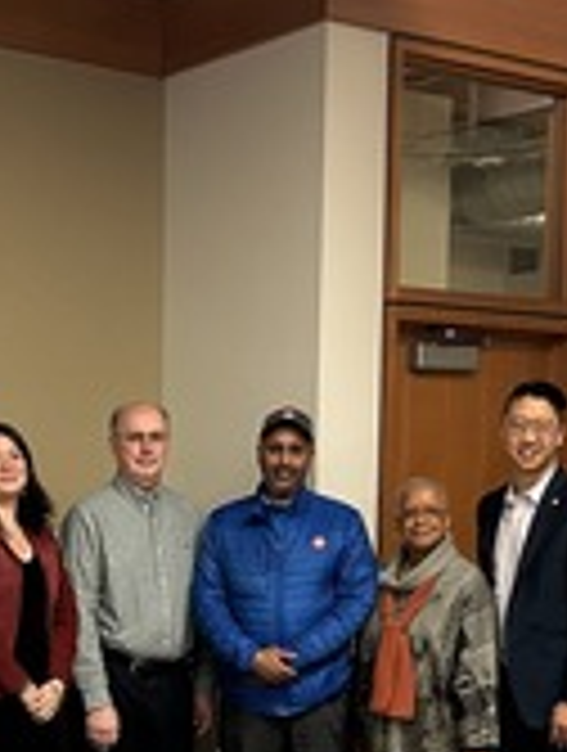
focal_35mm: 77
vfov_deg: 24.7
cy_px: 644
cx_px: 122
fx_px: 1675
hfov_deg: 19.0
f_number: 1.5
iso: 250
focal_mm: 5.7
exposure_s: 1/60
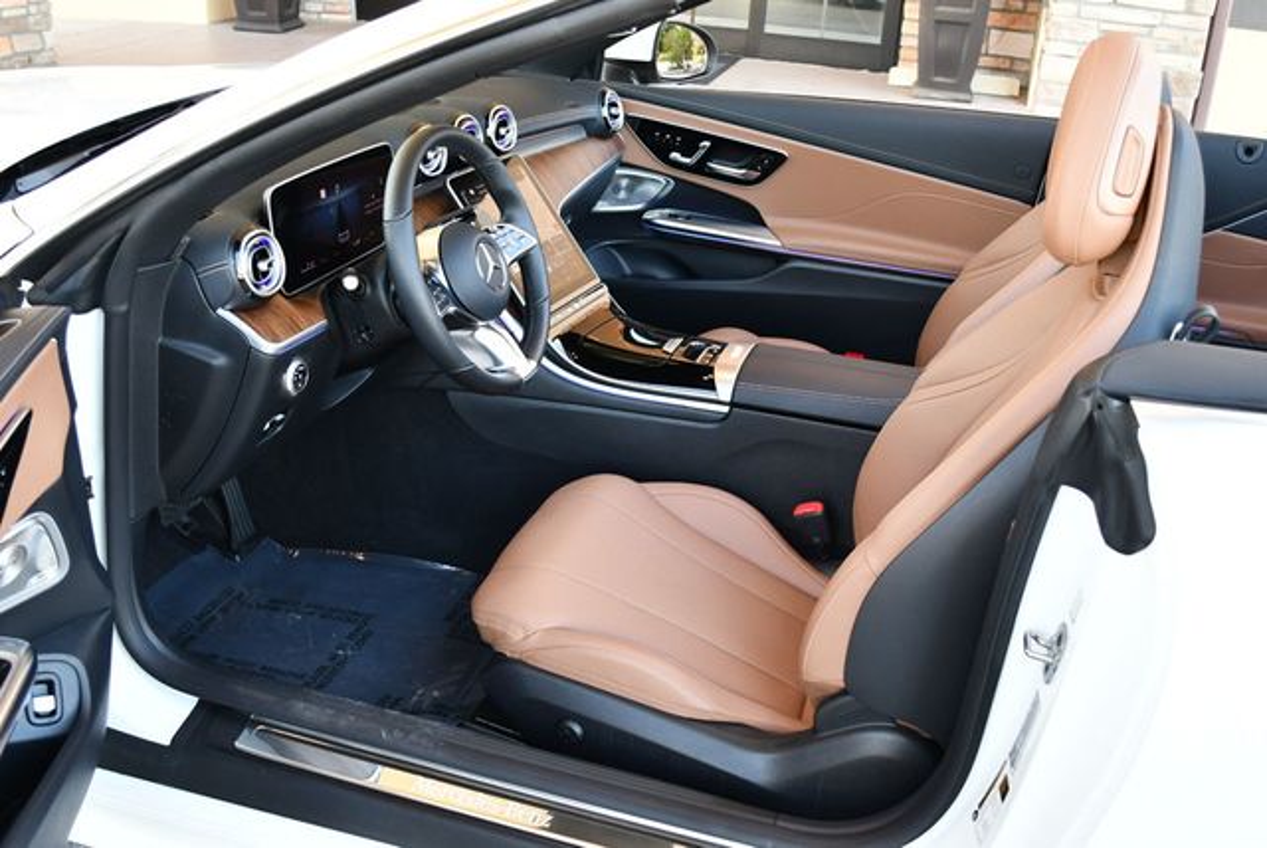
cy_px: 424
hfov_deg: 53.1
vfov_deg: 36.9
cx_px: 634
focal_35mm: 36
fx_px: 1268
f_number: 3.5
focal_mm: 18
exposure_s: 1/200
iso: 800
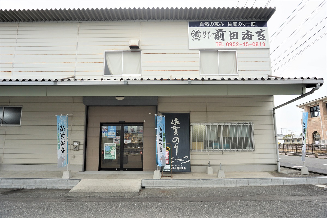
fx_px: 218
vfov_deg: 53.1
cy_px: 109
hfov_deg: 73.7
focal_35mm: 24
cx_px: 164
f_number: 5.6
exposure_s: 1/80
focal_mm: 16
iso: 100
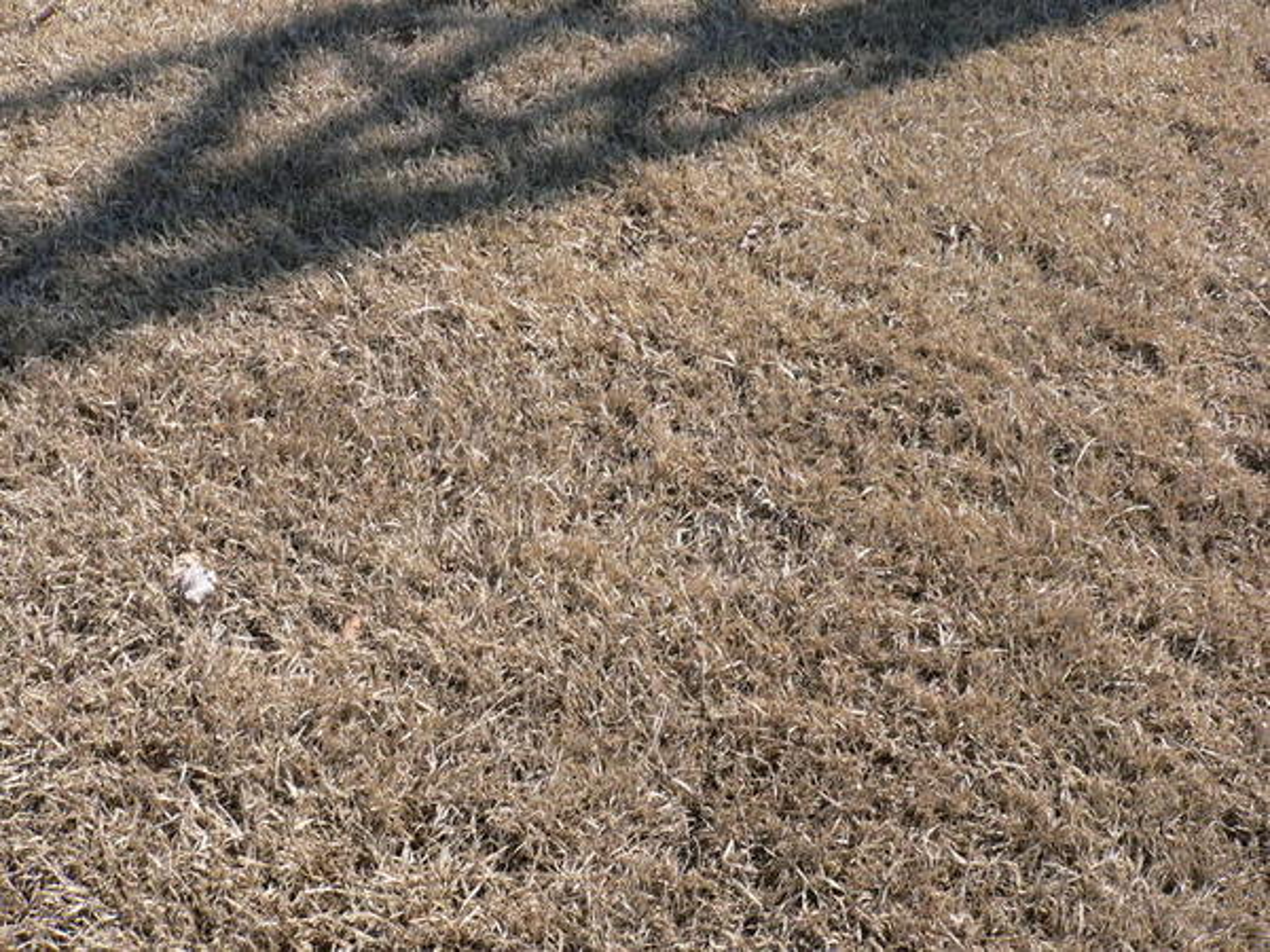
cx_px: 635
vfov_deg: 40.7
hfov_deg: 52.6
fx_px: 1284
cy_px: 476
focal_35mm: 35
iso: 80
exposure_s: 1/200
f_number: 5.6
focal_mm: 5.8
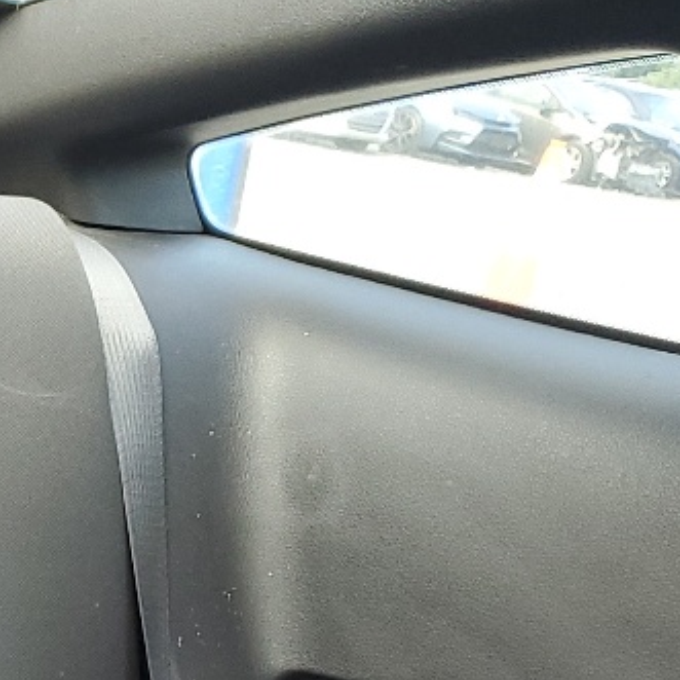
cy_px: 994
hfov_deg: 13.7
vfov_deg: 14.7
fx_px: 2467
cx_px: -608
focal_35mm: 111
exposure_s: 1/120
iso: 77
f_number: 1.5
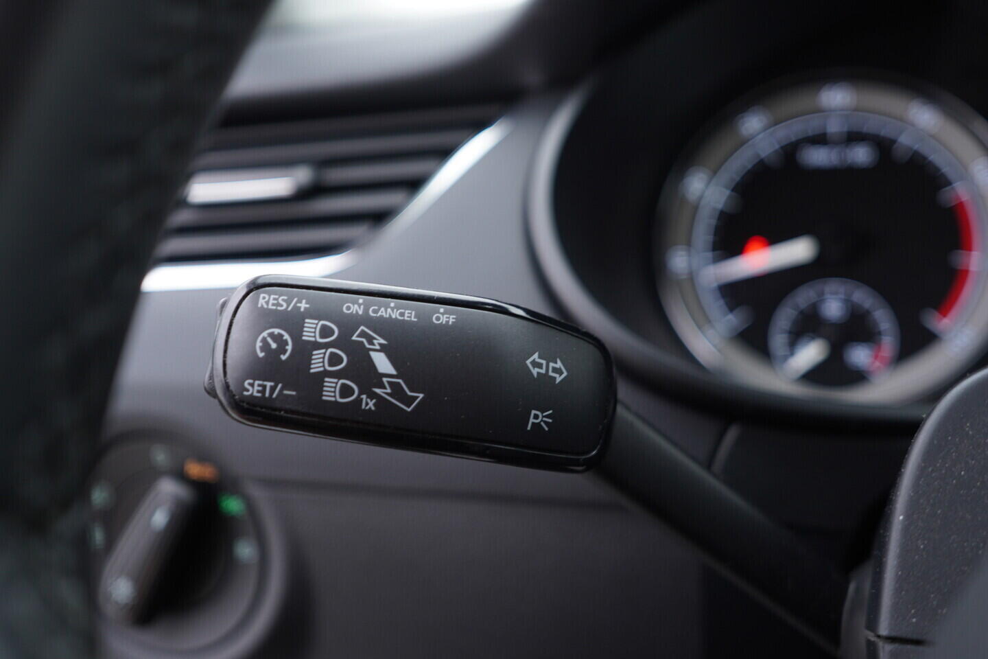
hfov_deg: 53.1
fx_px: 988
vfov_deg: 36.9
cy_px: 330
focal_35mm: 36
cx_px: 494
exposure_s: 1/40
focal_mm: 24
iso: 160
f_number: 2.8
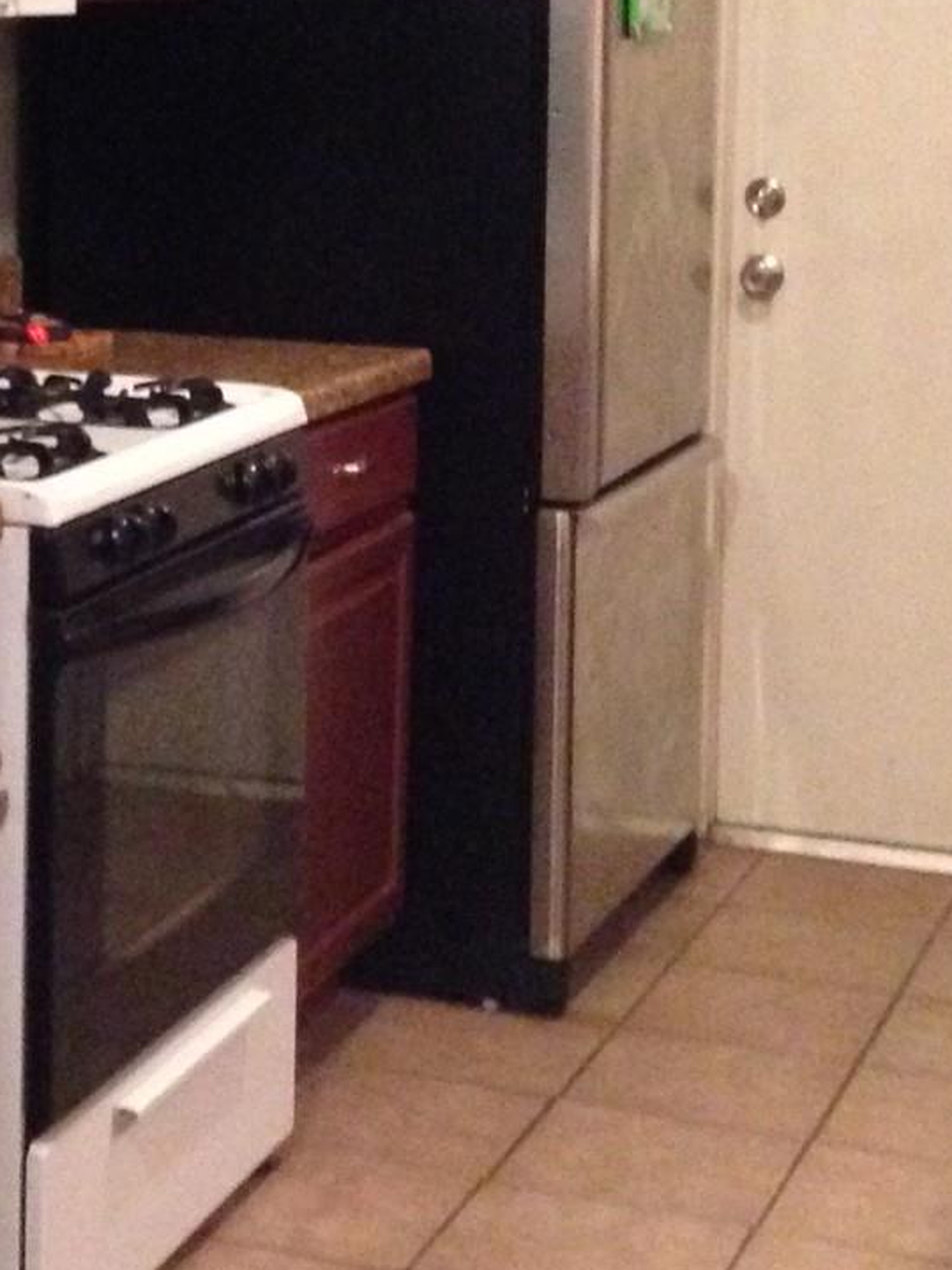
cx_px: 67
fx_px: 3448
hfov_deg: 15.5
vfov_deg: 20.6
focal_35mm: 94
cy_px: 205
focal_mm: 4.12
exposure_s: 1/15
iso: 800
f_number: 2.4
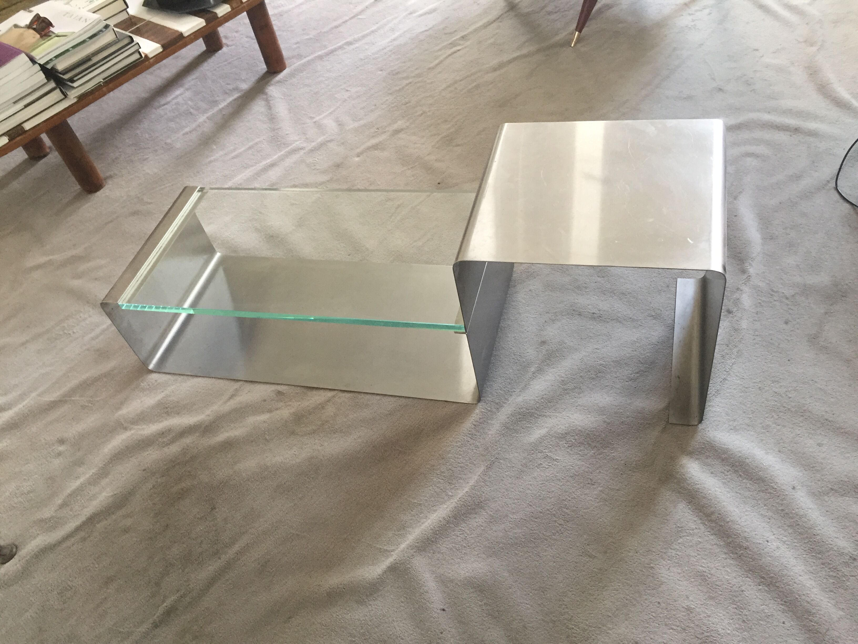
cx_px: 429
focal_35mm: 29
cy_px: 322
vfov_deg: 48.2
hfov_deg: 61.7
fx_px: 719
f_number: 2.2
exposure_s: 1/33
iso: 160
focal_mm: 4.15
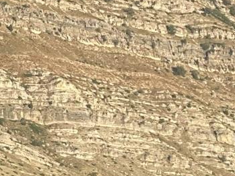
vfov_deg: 4.9
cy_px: 163
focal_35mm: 305
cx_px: -442
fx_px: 2071
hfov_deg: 6.1
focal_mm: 6
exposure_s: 1/905
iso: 25
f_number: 2
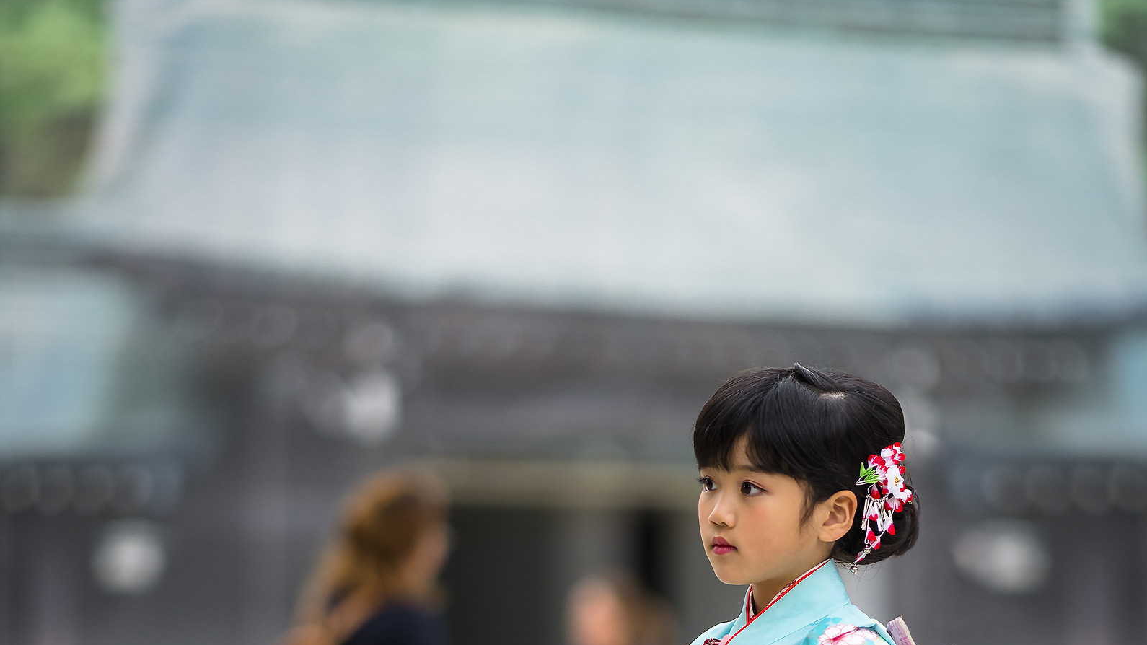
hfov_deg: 13.0
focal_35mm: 166
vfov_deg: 7.2
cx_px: 576
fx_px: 5048
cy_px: 822
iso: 400
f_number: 1.6
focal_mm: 105
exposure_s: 1/8000
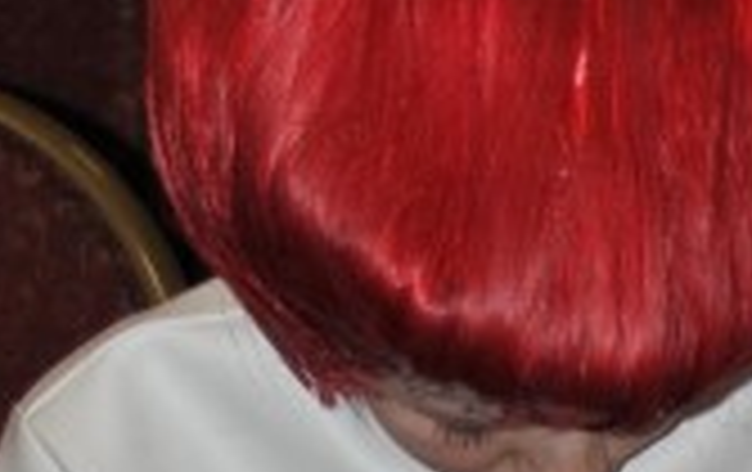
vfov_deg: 4.2
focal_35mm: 304
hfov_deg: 6.8
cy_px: 1202
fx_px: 6251
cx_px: 1117
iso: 200
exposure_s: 1/60
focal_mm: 29
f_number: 4.5
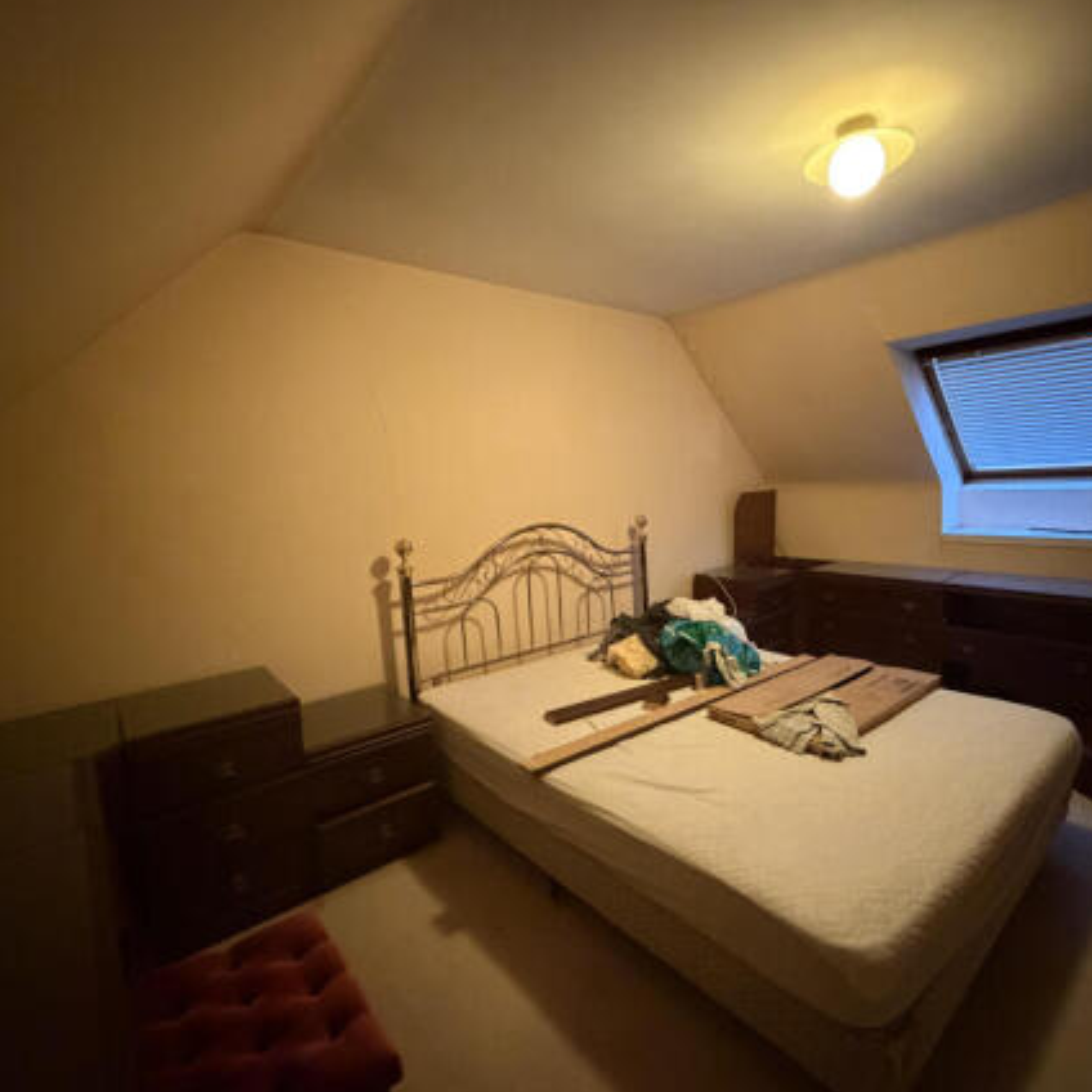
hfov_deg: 83.7
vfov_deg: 84.0
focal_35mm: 17
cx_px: 601
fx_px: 607
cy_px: 542
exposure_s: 1/33
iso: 1000
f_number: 2.2
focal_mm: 2.22
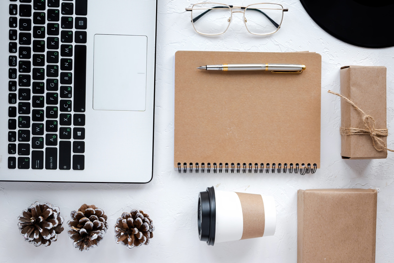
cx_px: 197
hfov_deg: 31.9
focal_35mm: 63
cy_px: 132
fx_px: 689
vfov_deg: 21.6
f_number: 5.6
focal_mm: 42
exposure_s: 1/50
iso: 400
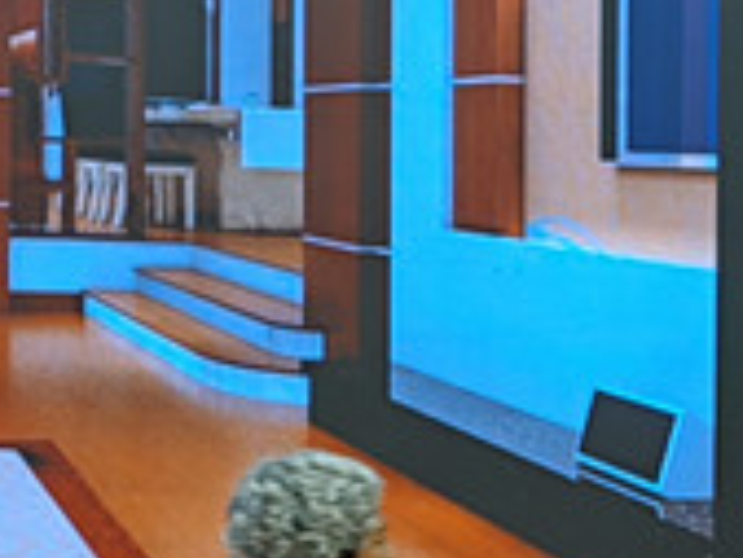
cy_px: 567
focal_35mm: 170
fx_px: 3651
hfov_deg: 11.5
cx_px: 703
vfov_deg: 8.7
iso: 50
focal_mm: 5.52
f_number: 1.9
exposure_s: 1/120
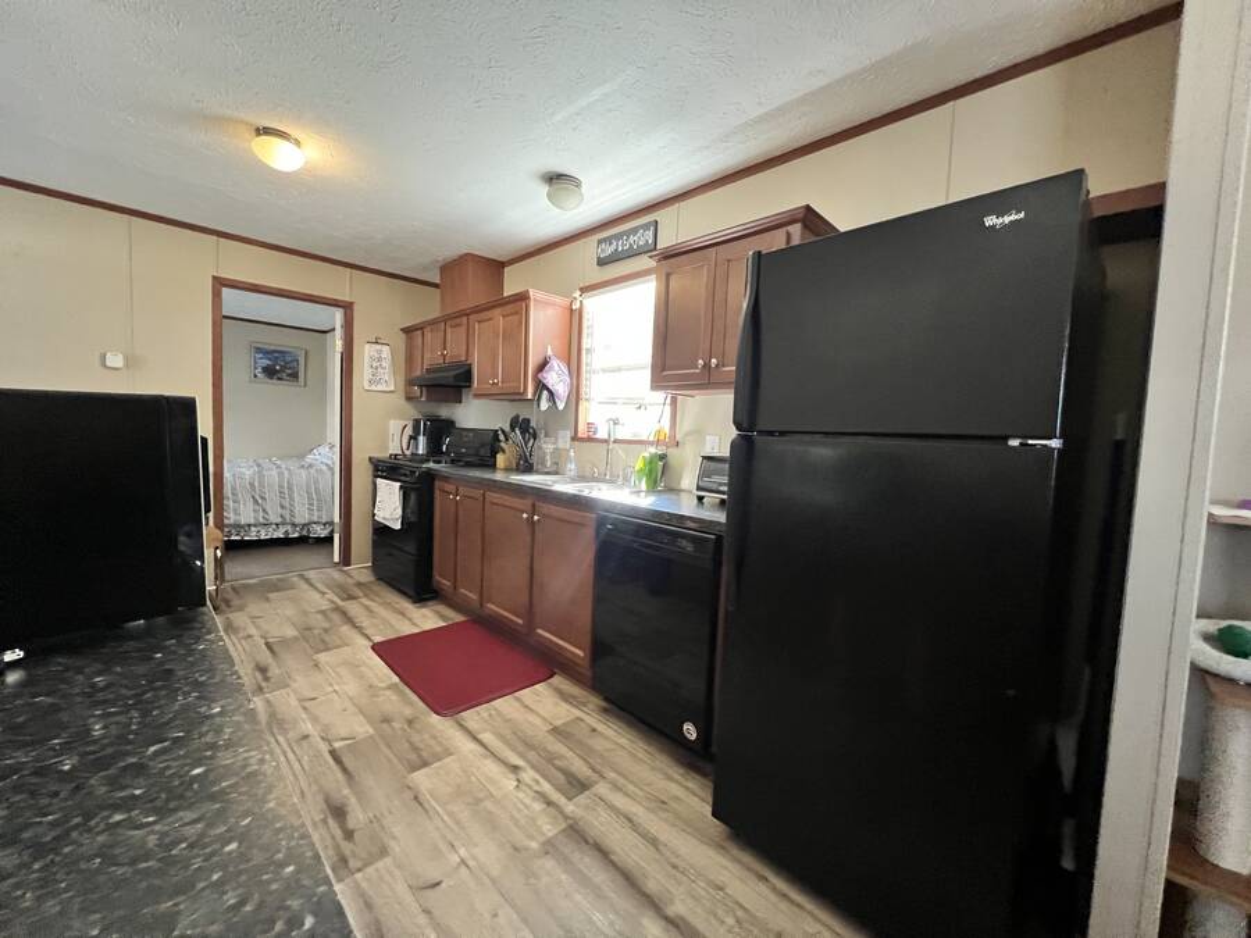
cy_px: 469
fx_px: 470
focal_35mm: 13
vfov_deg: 89.9
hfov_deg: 106.2
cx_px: 626
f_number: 1.8
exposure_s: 1/60
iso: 800
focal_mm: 1.57
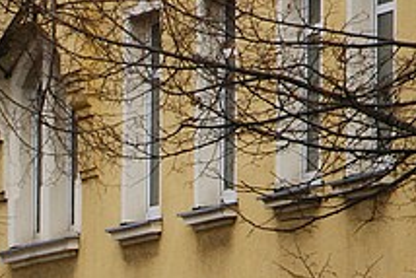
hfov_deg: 3.8
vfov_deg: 2.6
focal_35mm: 537
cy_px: 466
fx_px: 6214
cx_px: -455
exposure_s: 1/320
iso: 400
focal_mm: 75
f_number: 10
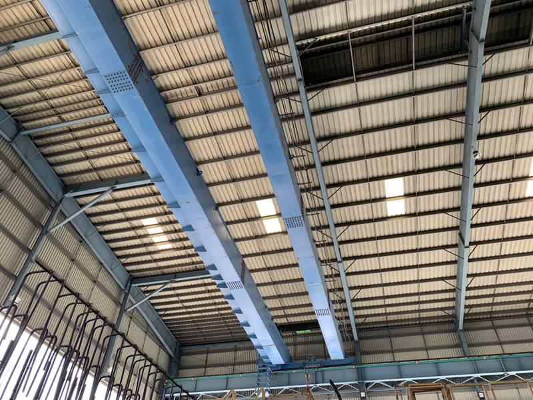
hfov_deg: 67.3
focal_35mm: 26
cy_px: 200
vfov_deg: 53.1
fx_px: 400
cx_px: 266
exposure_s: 1/130
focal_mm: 4.25
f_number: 1.8
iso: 25
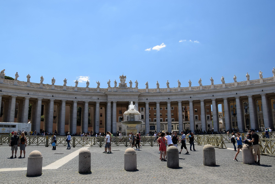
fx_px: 206
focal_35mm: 27
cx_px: 138
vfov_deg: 47.9
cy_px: 92
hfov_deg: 67.4
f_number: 8
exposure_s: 1/250
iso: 250
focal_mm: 18
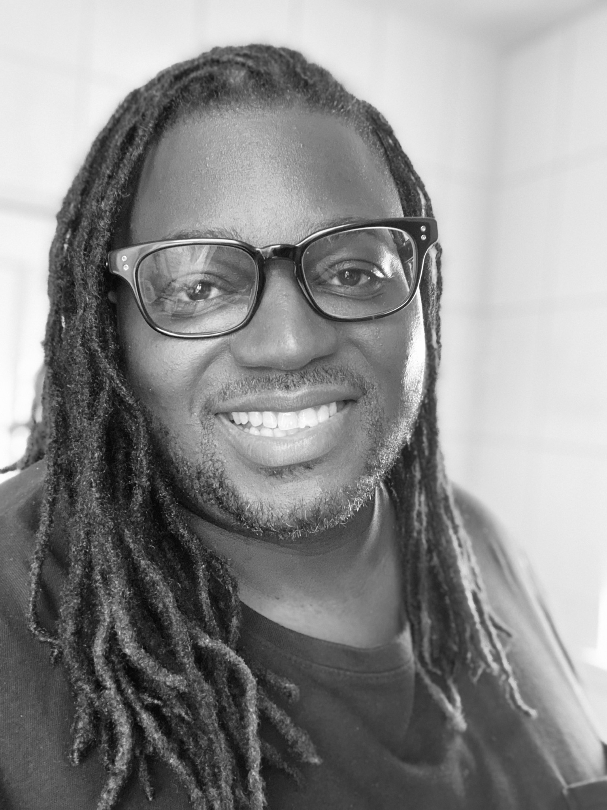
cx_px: 304
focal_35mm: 30
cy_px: 405
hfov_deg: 46.8
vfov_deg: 60.0
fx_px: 701
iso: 250
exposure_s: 1/60
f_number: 2.2
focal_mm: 2.71
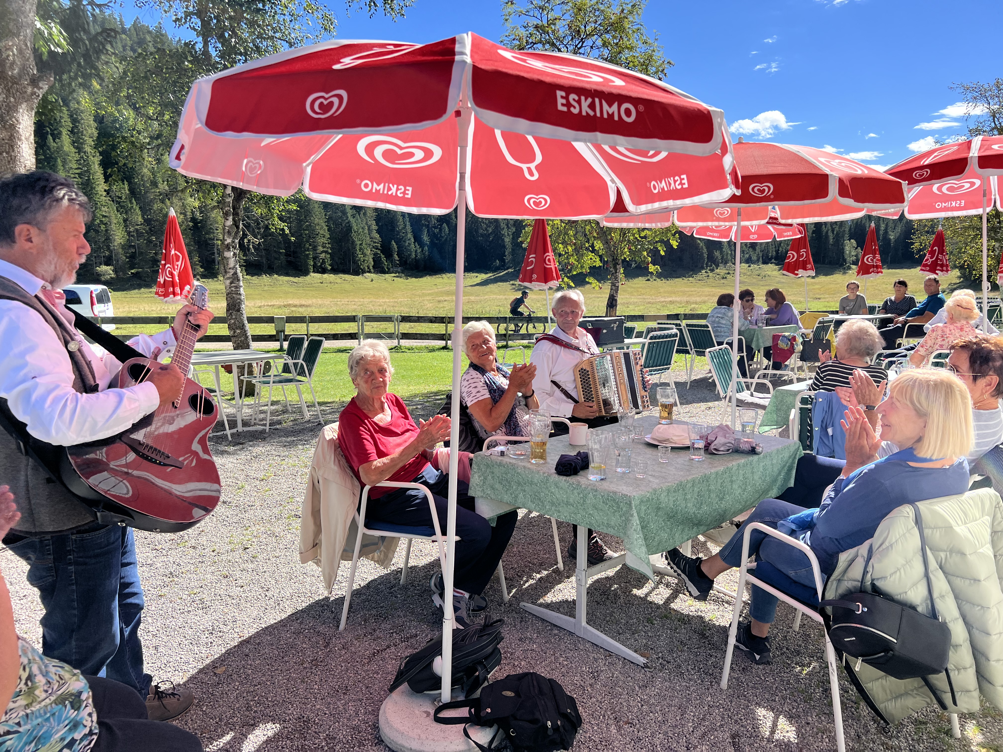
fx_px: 753
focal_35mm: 26
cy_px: 376
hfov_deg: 67.3
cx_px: 502
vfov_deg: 53.1
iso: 50
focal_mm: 5.7
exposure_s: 1/1972
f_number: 1.5
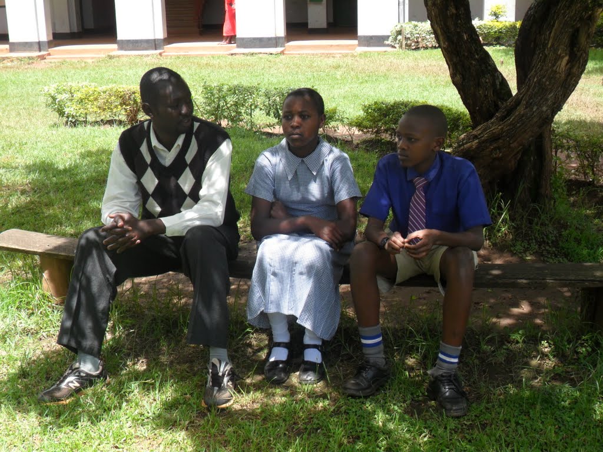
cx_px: 302
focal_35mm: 52
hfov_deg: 36.8
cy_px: 226
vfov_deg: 28.0
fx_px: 906
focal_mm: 9.3
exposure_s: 1/125
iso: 80
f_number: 5
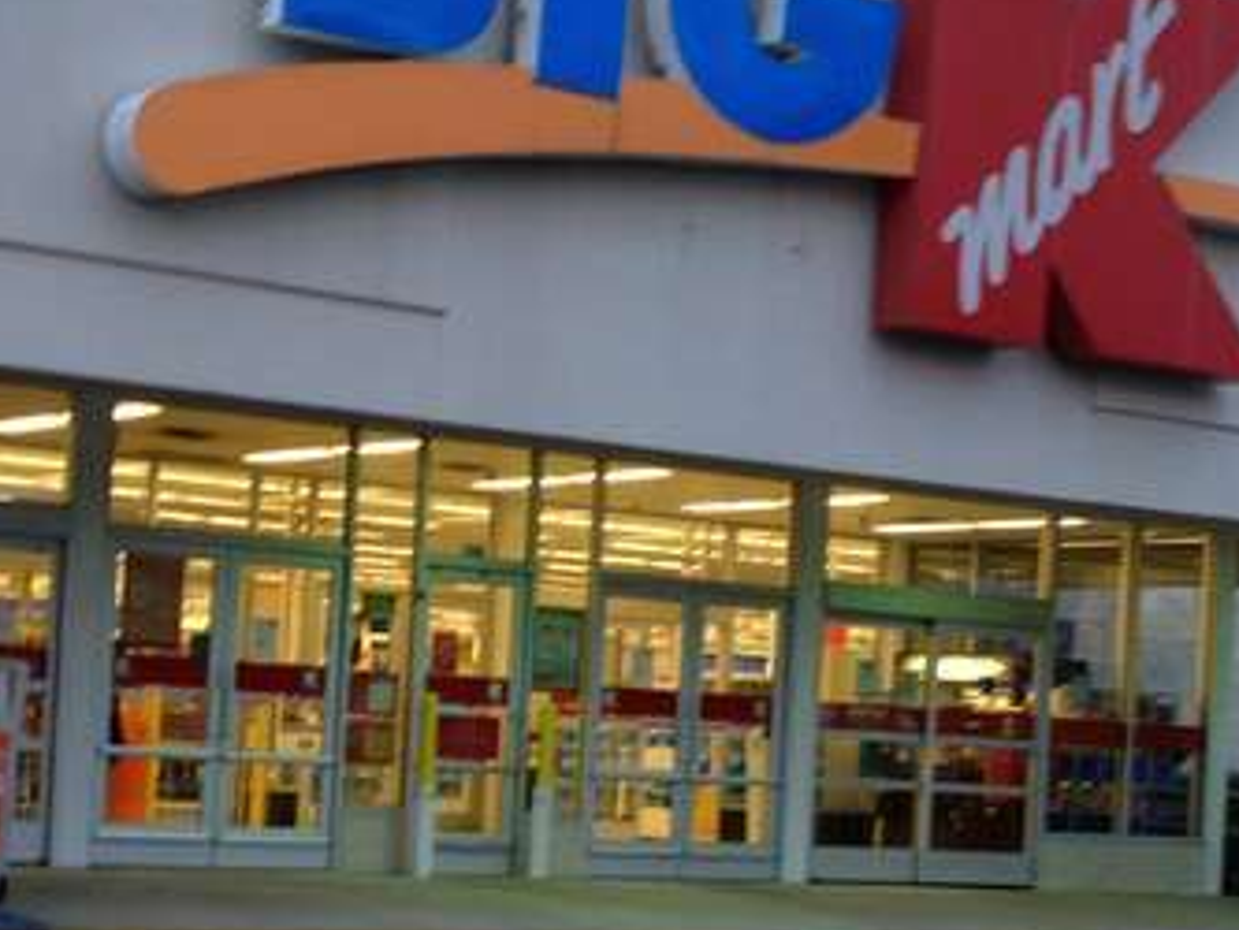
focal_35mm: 84
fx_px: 3008
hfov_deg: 23.1
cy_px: 673
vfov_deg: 17.5
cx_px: 324
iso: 64
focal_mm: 4.28
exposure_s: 1/20
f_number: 2.4
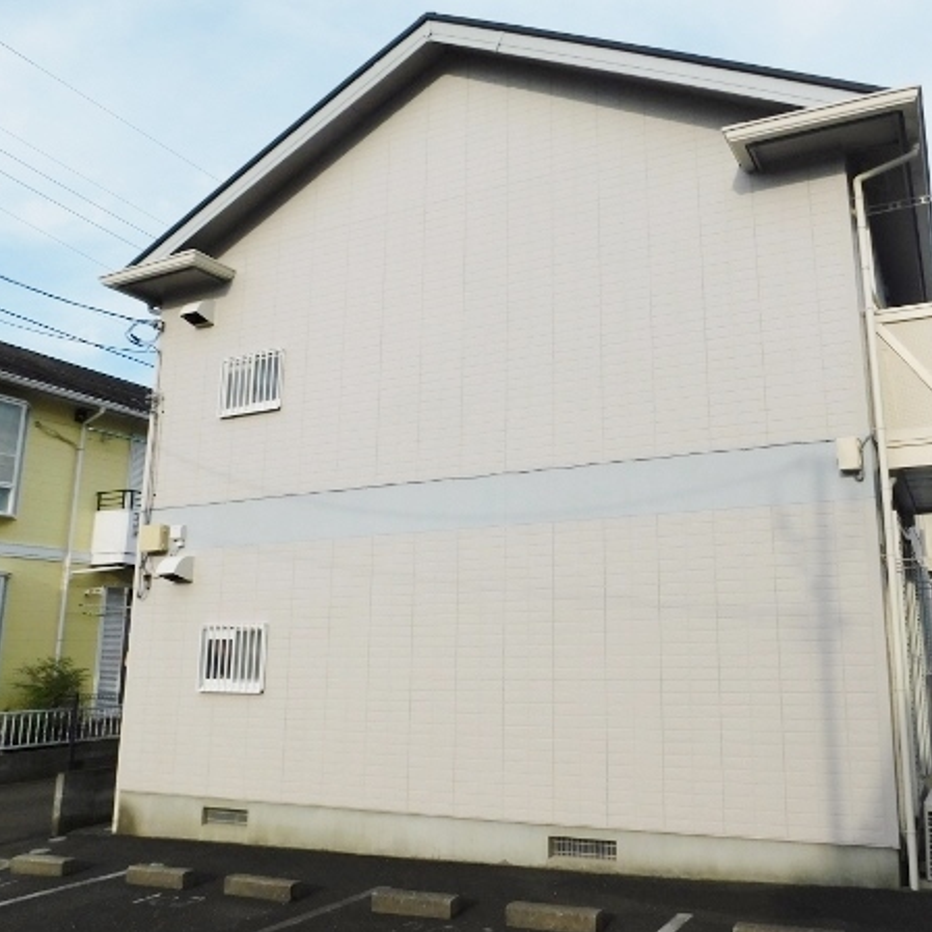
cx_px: 592
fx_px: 883
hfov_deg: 54.9
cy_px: 457
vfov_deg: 55.6
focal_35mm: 29
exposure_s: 1/400
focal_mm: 4
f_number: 6
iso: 125
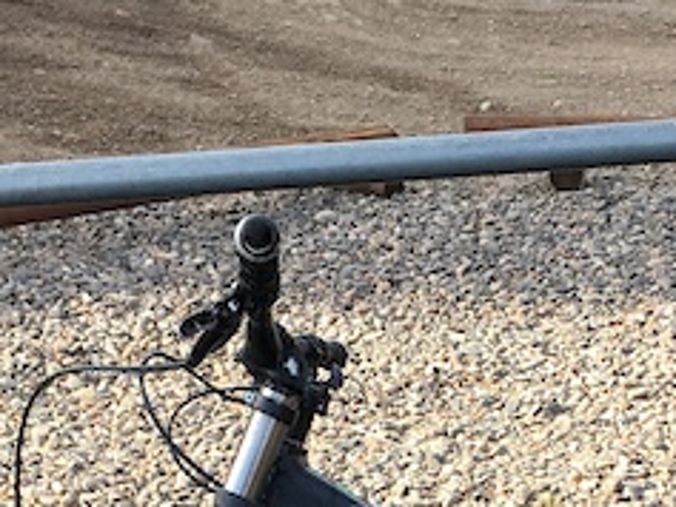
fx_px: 1915
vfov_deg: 13.8
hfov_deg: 19.8
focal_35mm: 98
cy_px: 846
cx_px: 548
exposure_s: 1/224
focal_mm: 4.15
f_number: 2.2
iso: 25
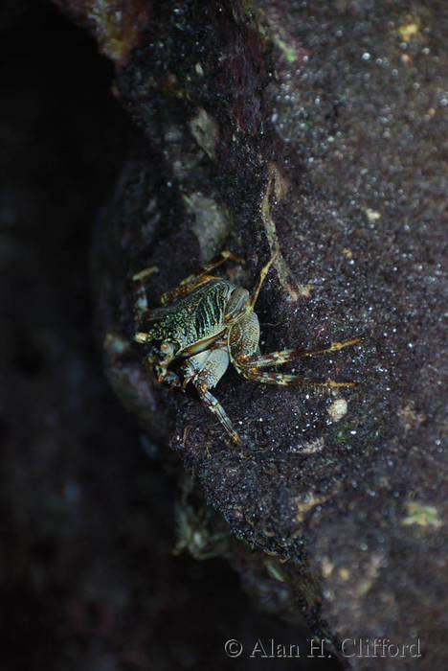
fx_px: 5589
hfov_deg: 4.6
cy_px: 336
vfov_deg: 6.9
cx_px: 224
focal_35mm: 300
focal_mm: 200
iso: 800
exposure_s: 1/60
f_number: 5.6
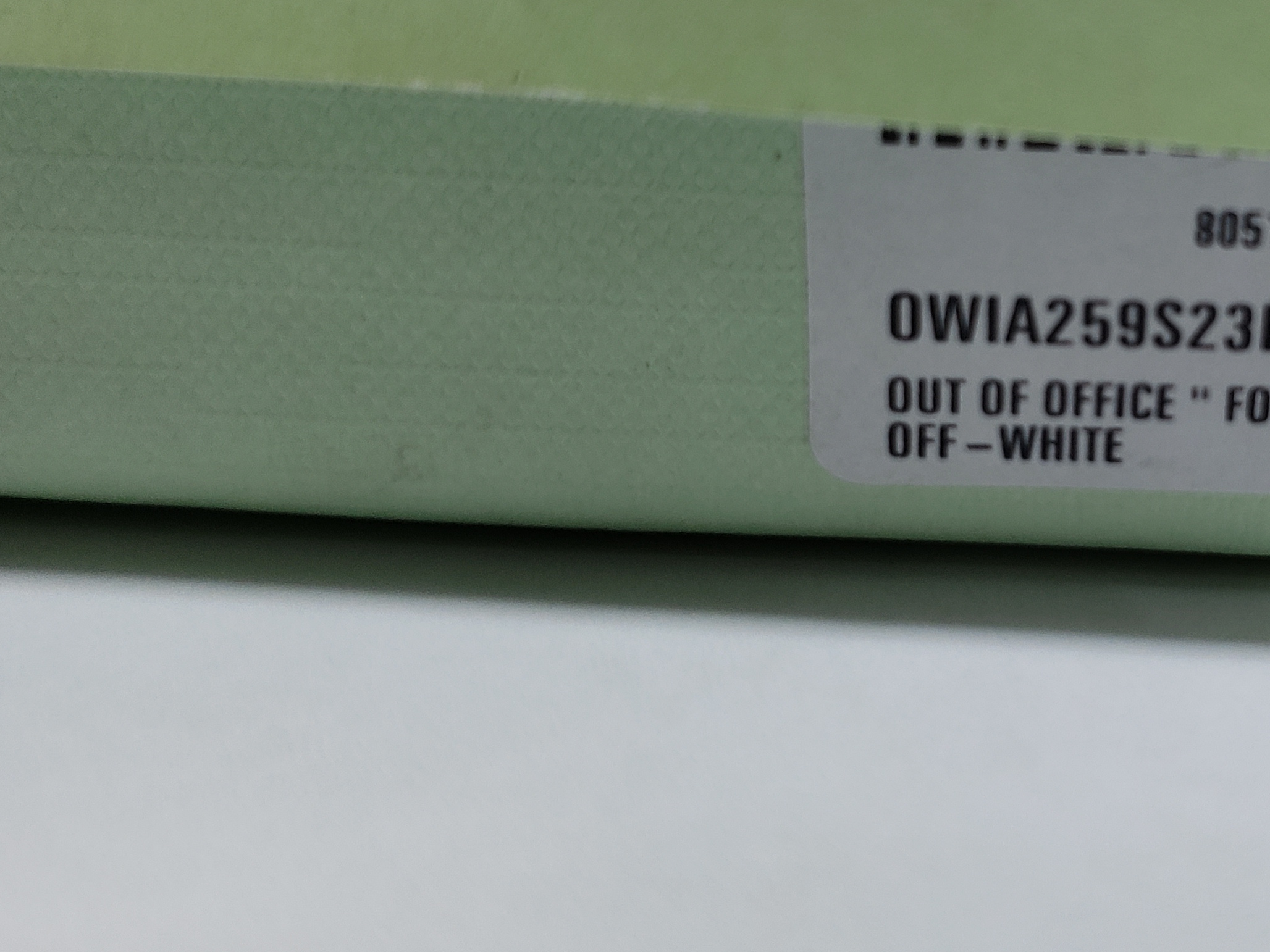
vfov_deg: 28.5
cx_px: 1142
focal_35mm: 51
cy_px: 356
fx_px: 1871
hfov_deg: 35.3
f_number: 1.5
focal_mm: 4.3
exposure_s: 1/205
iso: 50
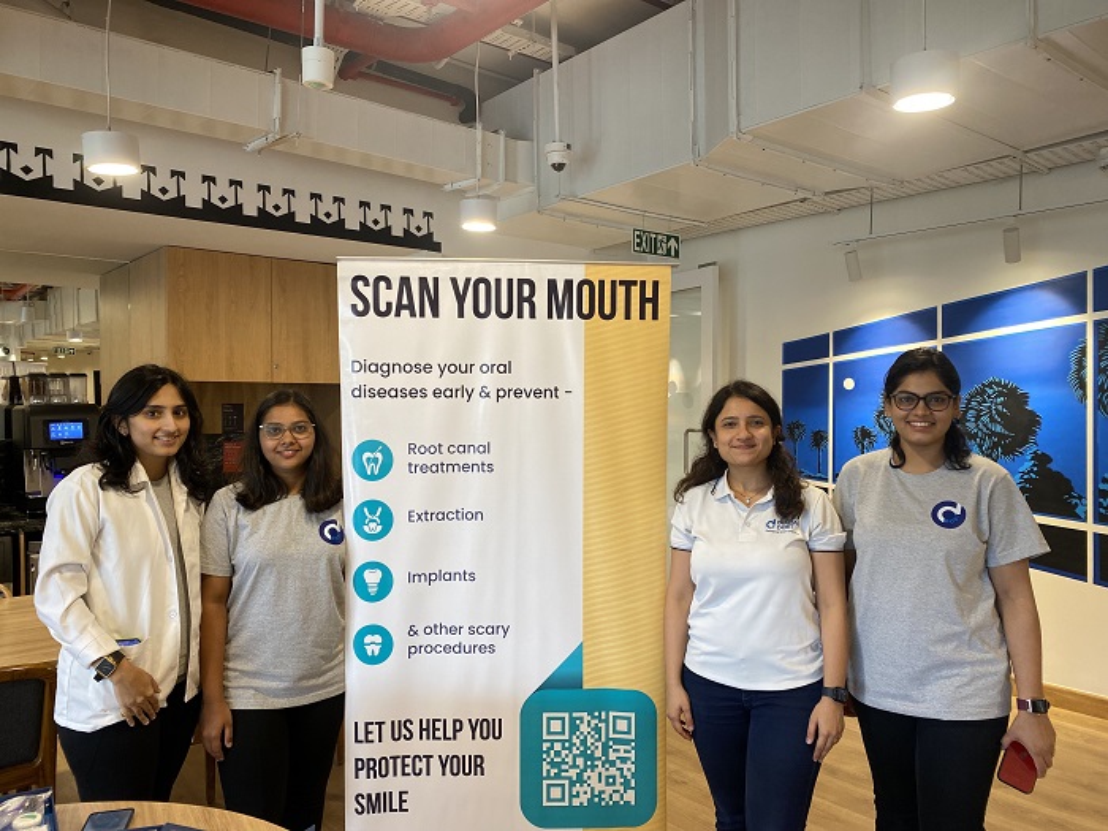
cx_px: 554
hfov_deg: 67.3
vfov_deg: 53.1
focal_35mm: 26
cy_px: 416
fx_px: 832
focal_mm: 4.25
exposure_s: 1/100
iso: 125
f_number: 1.8
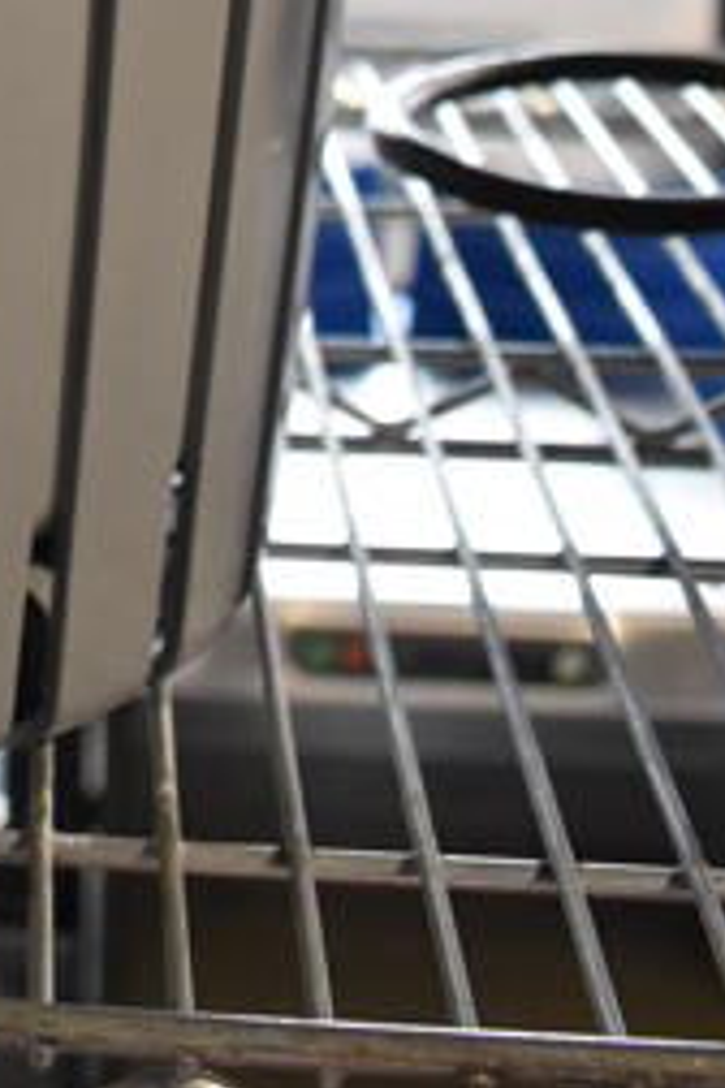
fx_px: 2960
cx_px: -475
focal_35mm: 98
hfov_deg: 13.0
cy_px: -486
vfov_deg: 18.7
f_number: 3.5
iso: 2000
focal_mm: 18
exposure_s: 1/125
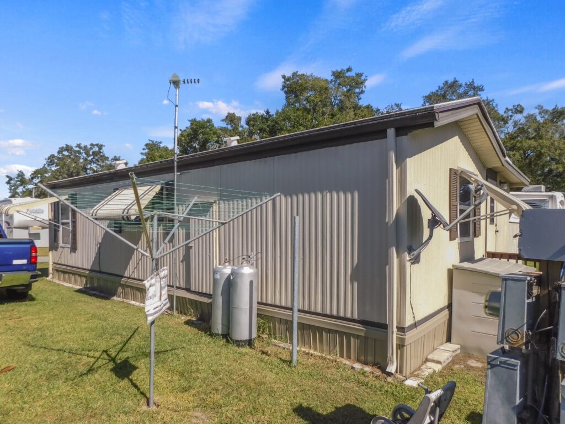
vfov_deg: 58.9
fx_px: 375
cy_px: 212
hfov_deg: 73.9
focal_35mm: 23
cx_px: 282
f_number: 6
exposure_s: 1/400
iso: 125
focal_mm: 4
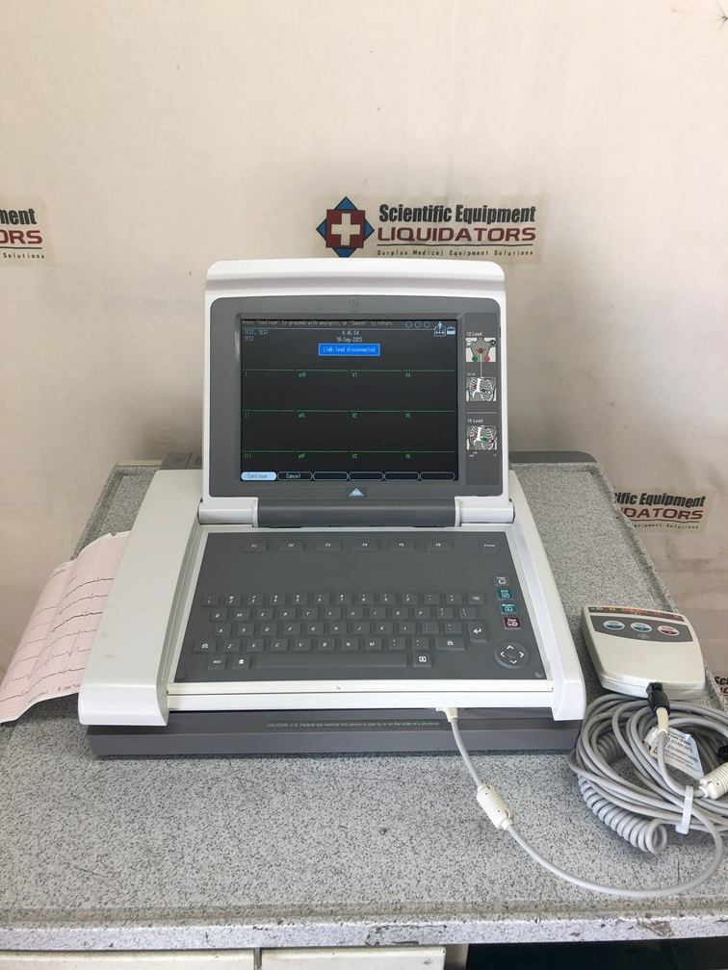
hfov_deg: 49.7
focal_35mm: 28
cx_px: 364
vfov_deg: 63.4
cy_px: 485
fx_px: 785
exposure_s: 1/120
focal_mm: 3.99
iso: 40
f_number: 1.8
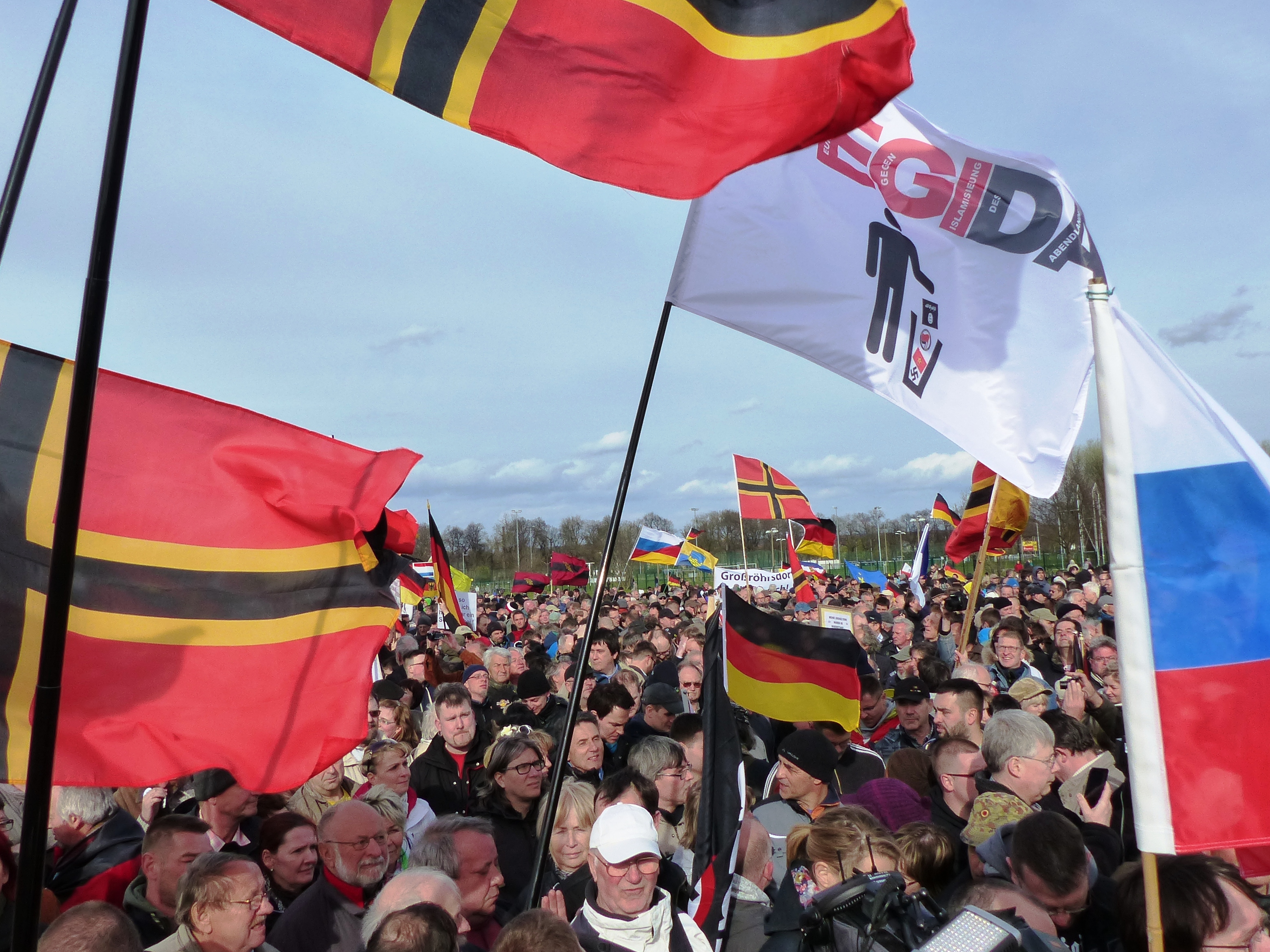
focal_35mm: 32
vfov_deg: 44.1
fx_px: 1174
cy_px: 424
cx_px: 625
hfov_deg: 56.8
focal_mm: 4.5
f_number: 4
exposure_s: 1/1000
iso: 160
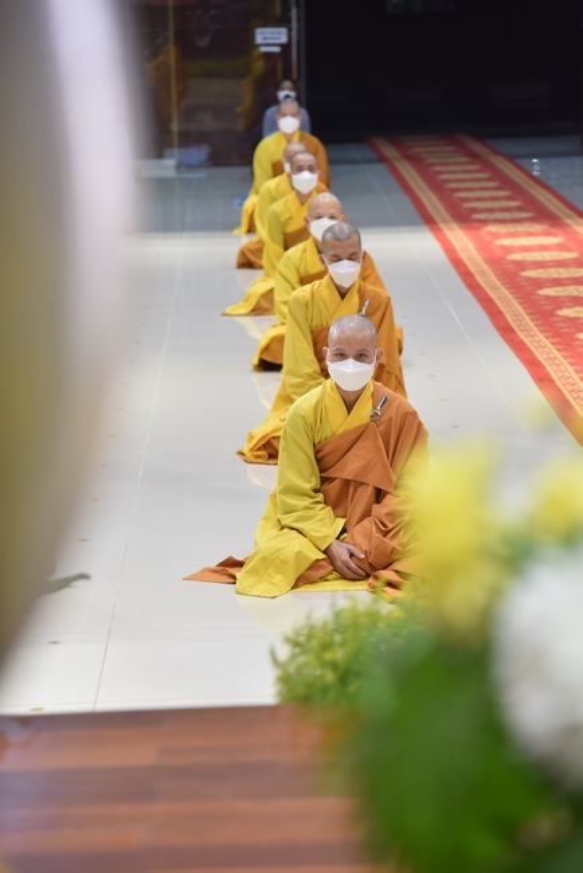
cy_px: 436
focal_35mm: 120
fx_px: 2912
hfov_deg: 11.4
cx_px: 292
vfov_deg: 17.1
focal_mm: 120
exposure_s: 1/100
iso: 1250
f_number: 4
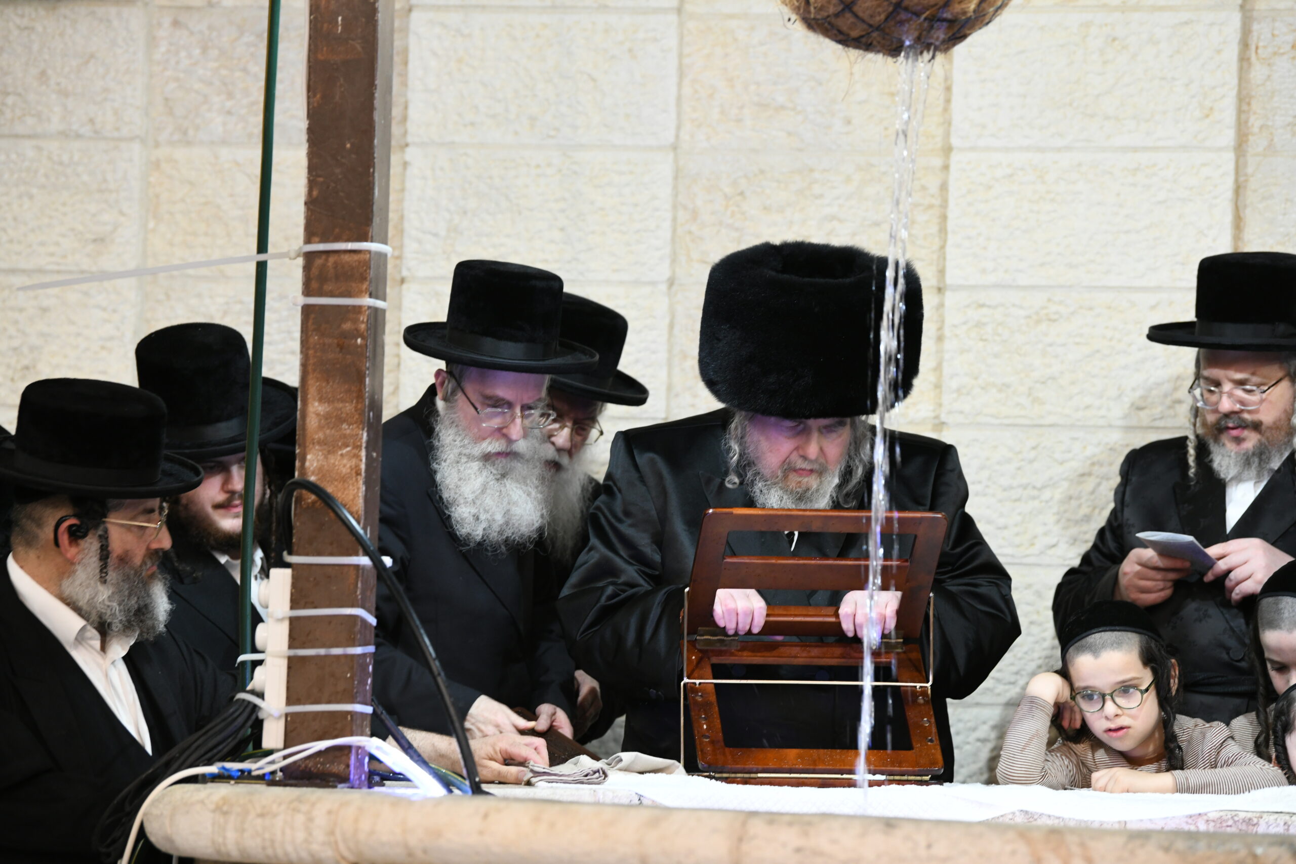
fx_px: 5220
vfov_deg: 9.5
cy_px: 432
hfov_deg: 14.2
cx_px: 648
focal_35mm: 145
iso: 1600
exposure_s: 1/100
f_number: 4
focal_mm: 145
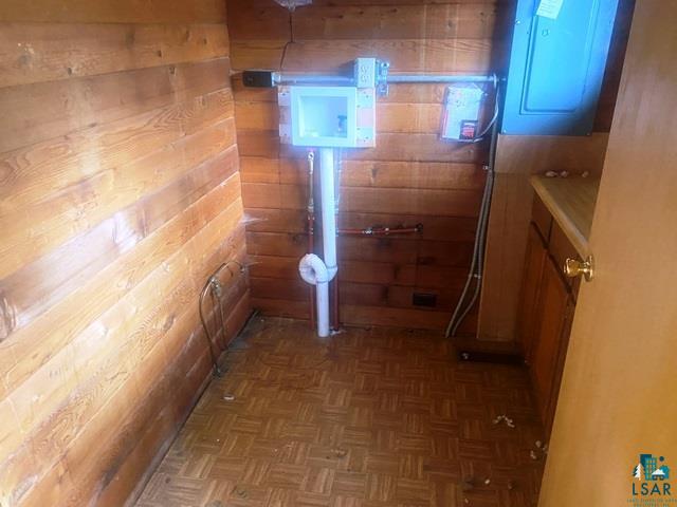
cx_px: 338
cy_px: 254
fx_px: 508
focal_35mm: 26
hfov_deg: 67.3
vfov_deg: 53.1
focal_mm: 4.25
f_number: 1.8
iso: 640
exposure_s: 1/36
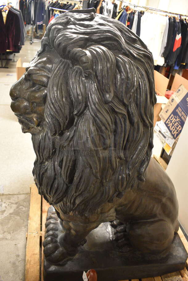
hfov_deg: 48.0
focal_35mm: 27
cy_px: 140
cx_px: 94
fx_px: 211
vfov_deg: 67.3
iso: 3200
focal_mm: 18
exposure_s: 1/30
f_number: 3.5
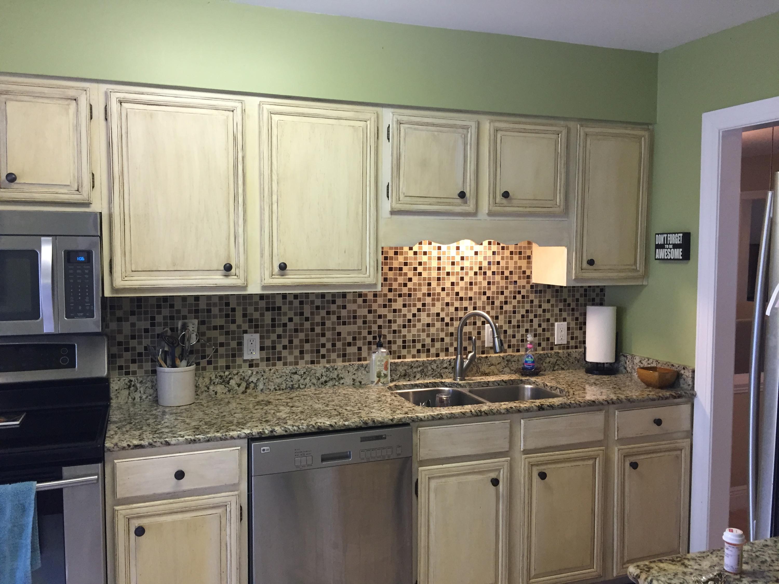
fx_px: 653
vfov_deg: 48.2
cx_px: 390
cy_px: 292
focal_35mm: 29
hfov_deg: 61.7
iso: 125
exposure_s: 1/30
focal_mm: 4.15
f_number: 2.2
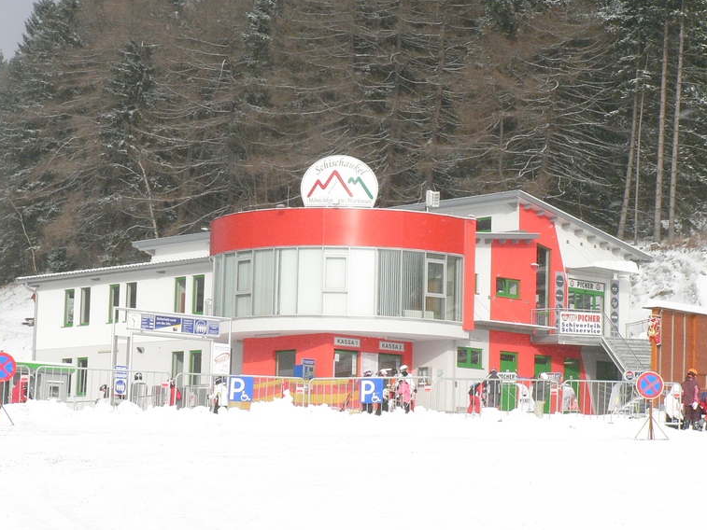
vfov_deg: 15.7
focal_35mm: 94
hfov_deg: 20.9
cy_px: 269
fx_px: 1920
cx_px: 365
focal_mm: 14.9
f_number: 8
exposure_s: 1/400
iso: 200
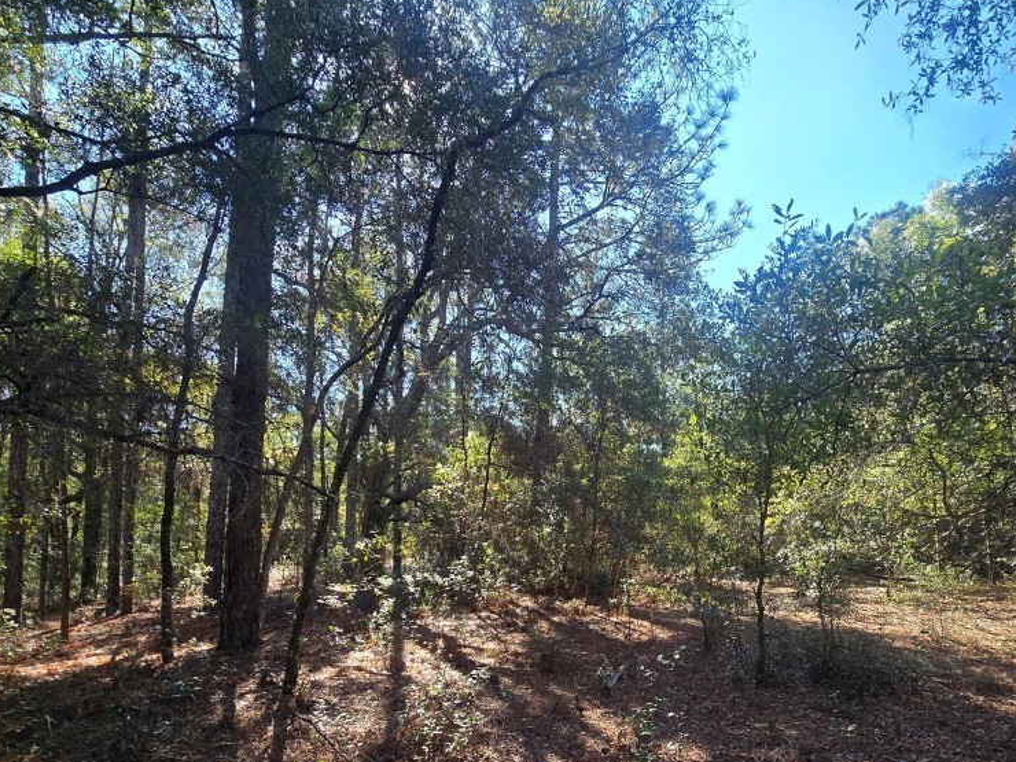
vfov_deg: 69.6
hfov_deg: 87.2
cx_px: 578
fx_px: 528
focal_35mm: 18
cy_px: 508
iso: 50
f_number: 2.2
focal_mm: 2.2
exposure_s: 1/450
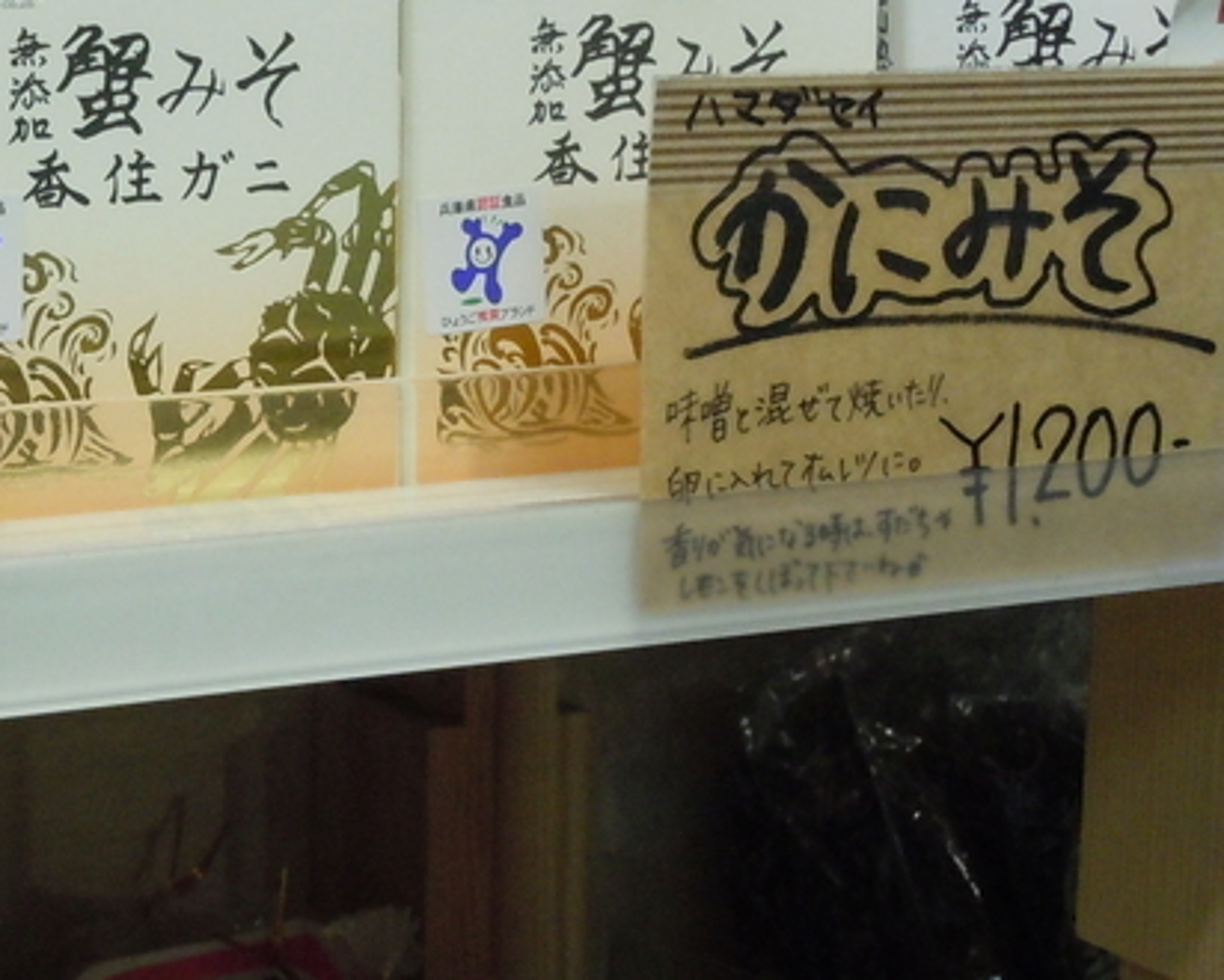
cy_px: 347
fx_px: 2899
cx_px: -39
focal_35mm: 80
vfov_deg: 19.1
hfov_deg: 22.8
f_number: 4
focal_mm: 5.9
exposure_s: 1/125
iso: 400
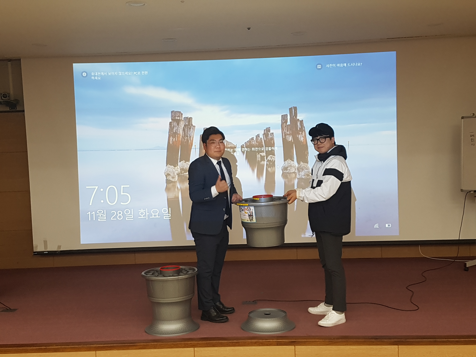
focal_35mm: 26
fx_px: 358
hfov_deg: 67.3
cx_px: 238
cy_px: 178
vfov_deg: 53.1
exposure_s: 1/60
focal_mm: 4.2
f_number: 1.7
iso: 100
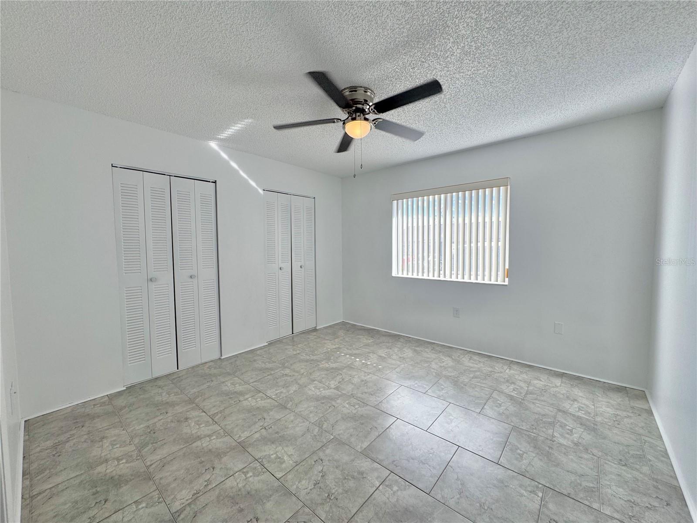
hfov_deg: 102.1
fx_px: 282
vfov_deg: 85.7
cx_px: 348
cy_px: 262
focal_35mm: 14
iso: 40
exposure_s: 1/191
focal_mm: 2.22
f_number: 2.2
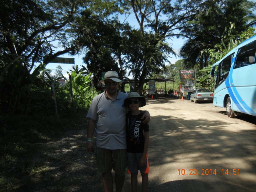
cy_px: 96
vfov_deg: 46.8
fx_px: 222
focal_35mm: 30
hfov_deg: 60.0
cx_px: 128
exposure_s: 1/958
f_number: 3.5
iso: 160
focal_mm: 5.4
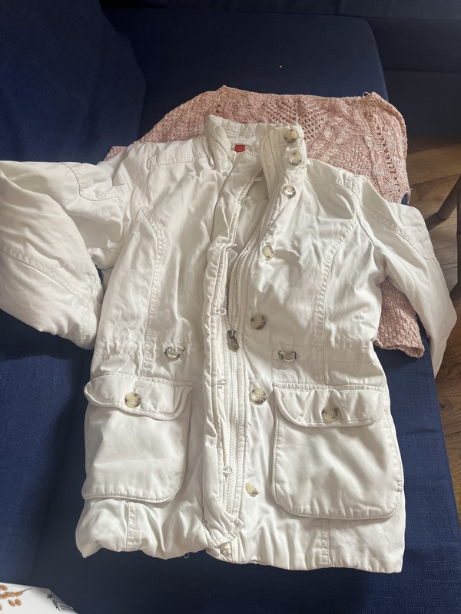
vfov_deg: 67.3
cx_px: 230
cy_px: 307
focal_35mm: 26
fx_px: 462
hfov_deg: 53.1
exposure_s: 1/104
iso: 125
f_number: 1.6
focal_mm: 5.1
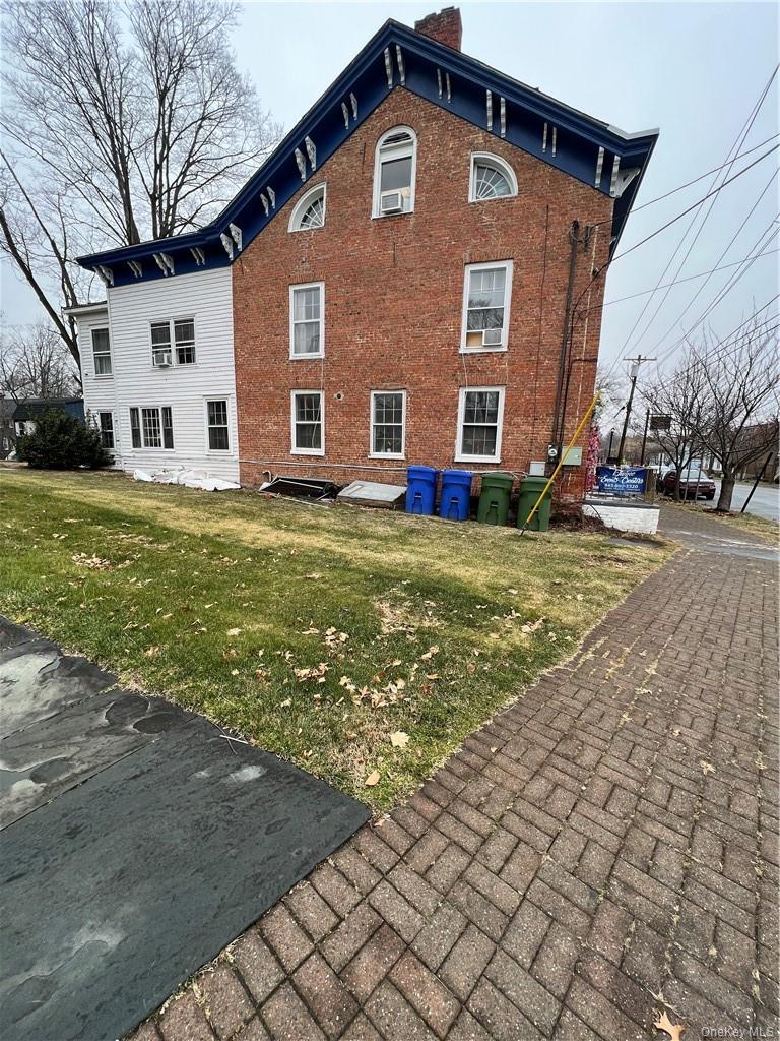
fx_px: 391
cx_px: 390
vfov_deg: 106.2
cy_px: 520
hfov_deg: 89.9
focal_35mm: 13
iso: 32
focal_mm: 1.57
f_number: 1.8
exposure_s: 1/115
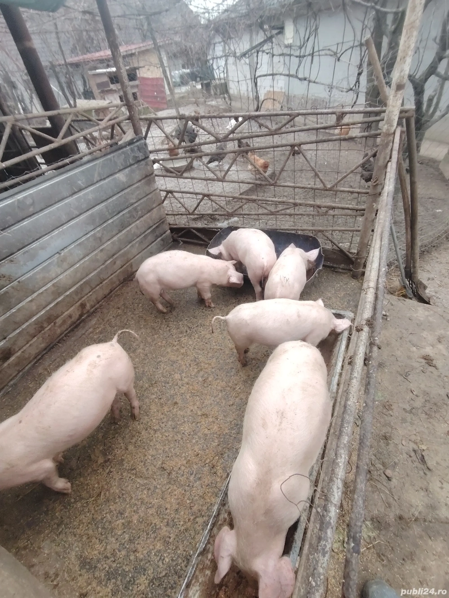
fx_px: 294
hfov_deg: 74.7
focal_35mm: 17
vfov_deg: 91.0
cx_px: 224
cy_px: 299
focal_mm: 1.42
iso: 100
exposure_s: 1/140
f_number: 2.2
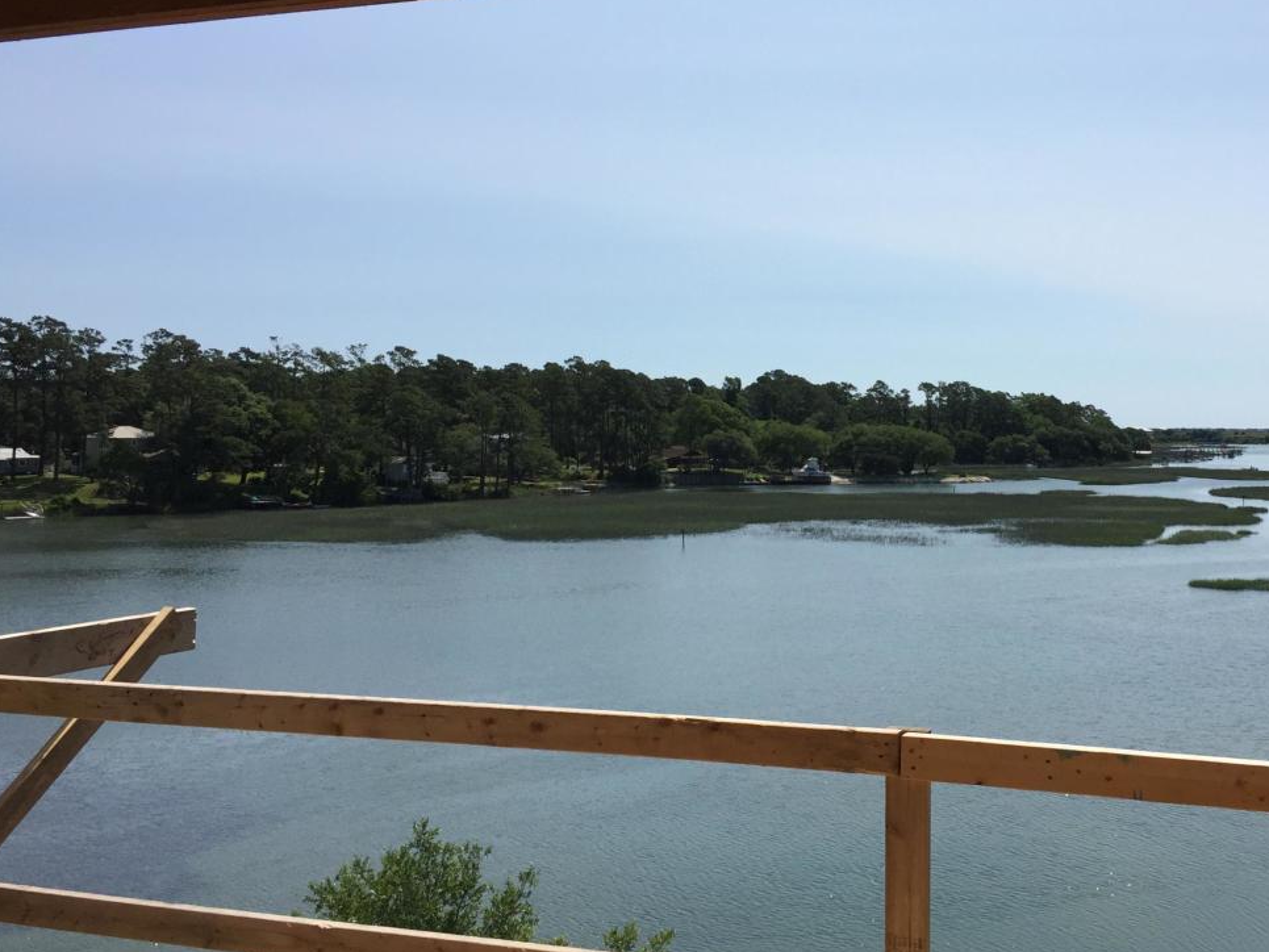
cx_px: 848
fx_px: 1503
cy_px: 412
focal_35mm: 41
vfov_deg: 35.1
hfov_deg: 45.1
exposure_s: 1/3597
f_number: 2.2
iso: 32
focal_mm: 4.15
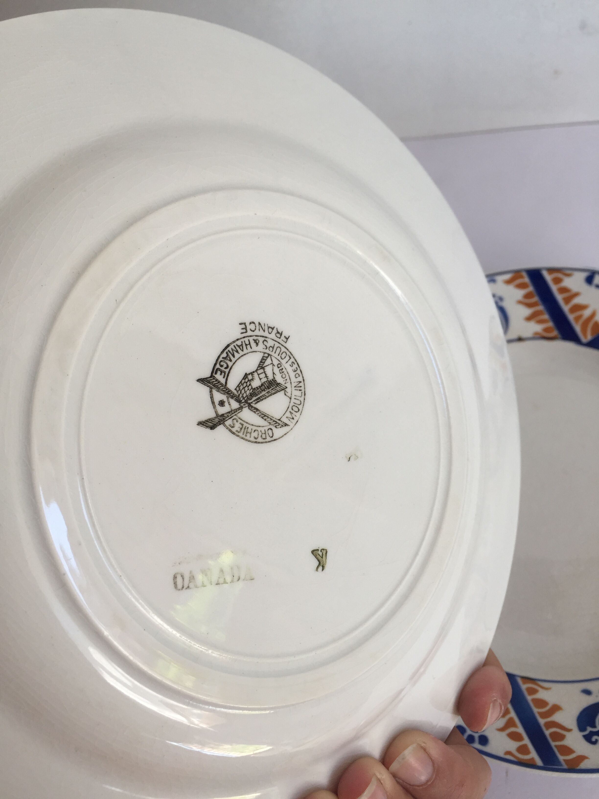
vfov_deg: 61.7
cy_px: 400
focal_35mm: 29
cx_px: 300
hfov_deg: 48.2
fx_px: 669
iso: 32
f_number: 2.2
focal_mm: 4.15
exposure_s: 1/100
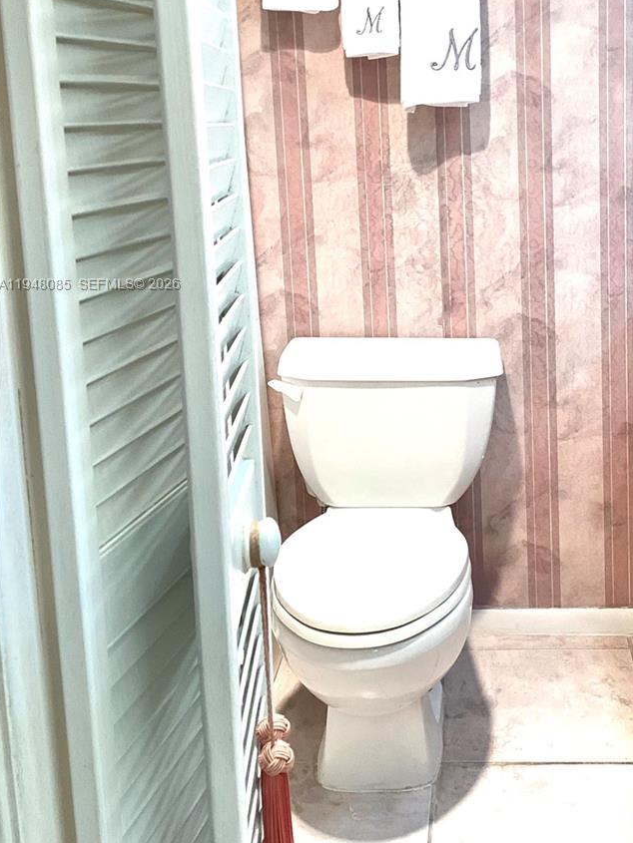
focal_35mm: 44
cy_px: 285
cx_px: 444
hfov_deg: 32.5
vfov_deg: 42.4
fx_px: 1073
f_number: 2.4
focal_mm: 3.3
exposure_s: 1/60
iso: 64
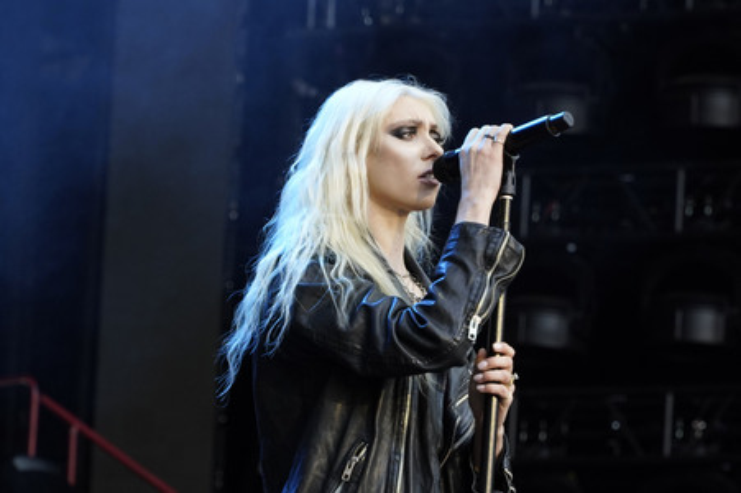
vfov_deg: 7.7
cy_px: 246
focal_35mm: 179
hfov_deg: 11.5
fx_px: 3682
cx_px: 370
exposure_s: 1/200
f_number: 8
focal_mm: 179
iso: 1600
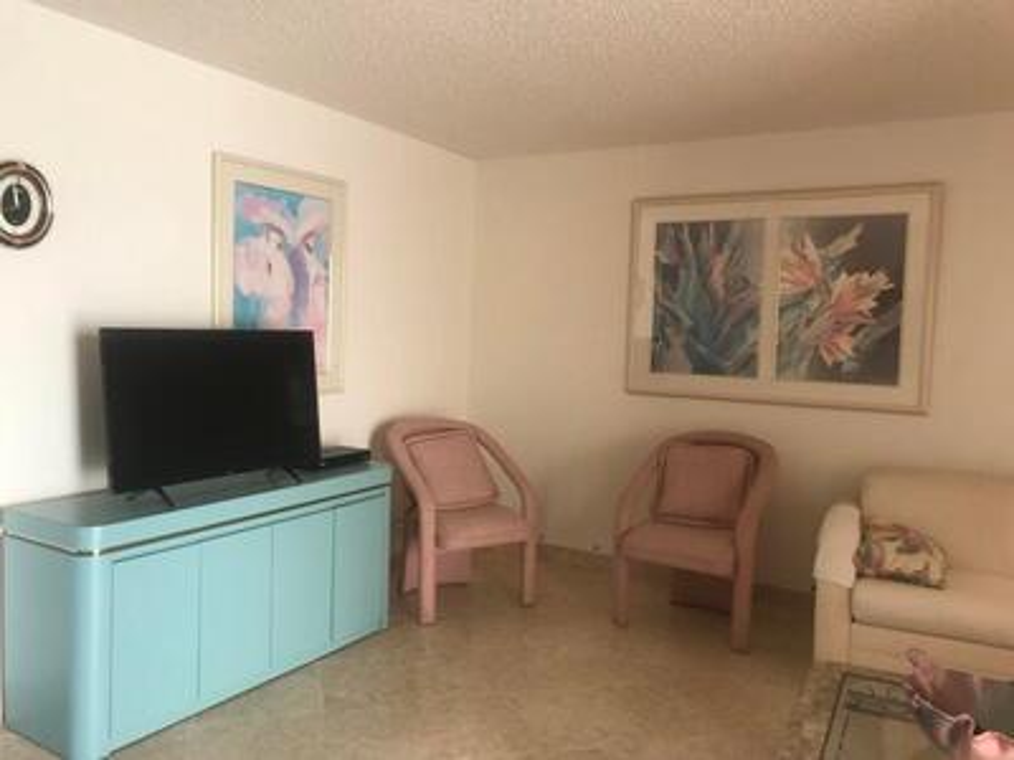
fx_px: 820
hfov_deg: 63.4
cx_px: 507
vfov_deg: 49.7
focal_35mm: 28
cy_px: 380
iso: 32
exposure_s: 1/45
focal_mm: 3.99
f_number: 1.8
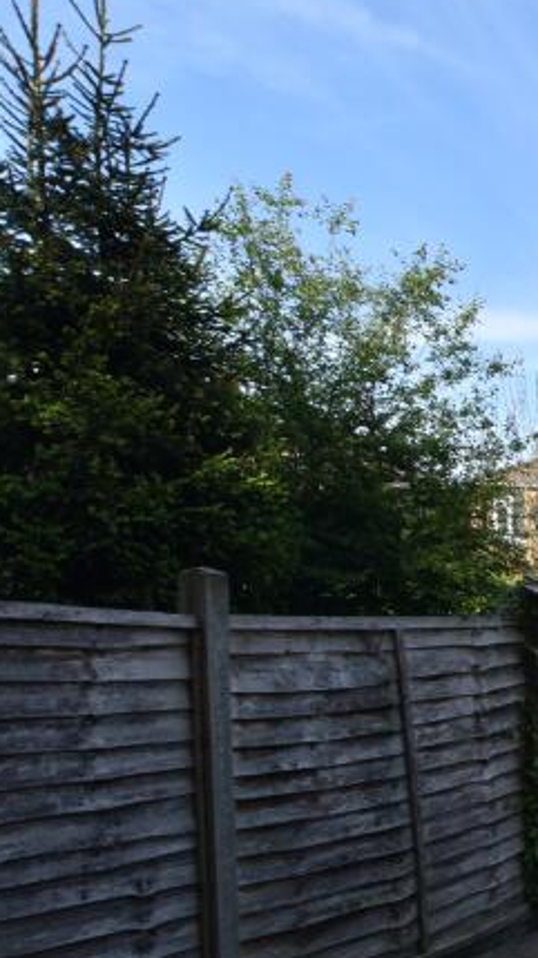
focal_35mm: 41
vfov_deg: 47.1
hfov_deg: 18.3
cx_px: 1096
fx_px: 1047
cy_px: 734
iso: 100
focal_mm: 11
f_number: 7.1
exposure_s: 1/200
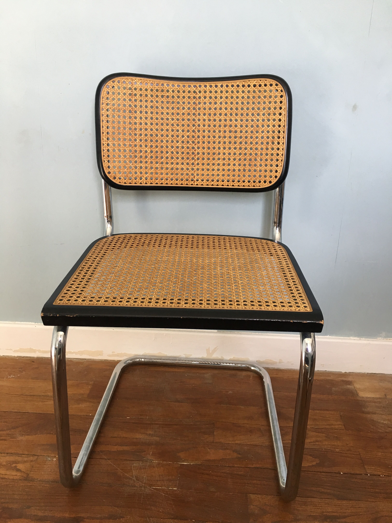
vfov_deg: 61.7
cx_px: 196
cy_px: 262
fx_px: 438
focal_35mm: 29
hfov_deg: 48.2
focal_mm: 4.15
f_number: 2.2
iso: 32
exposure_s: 1/33
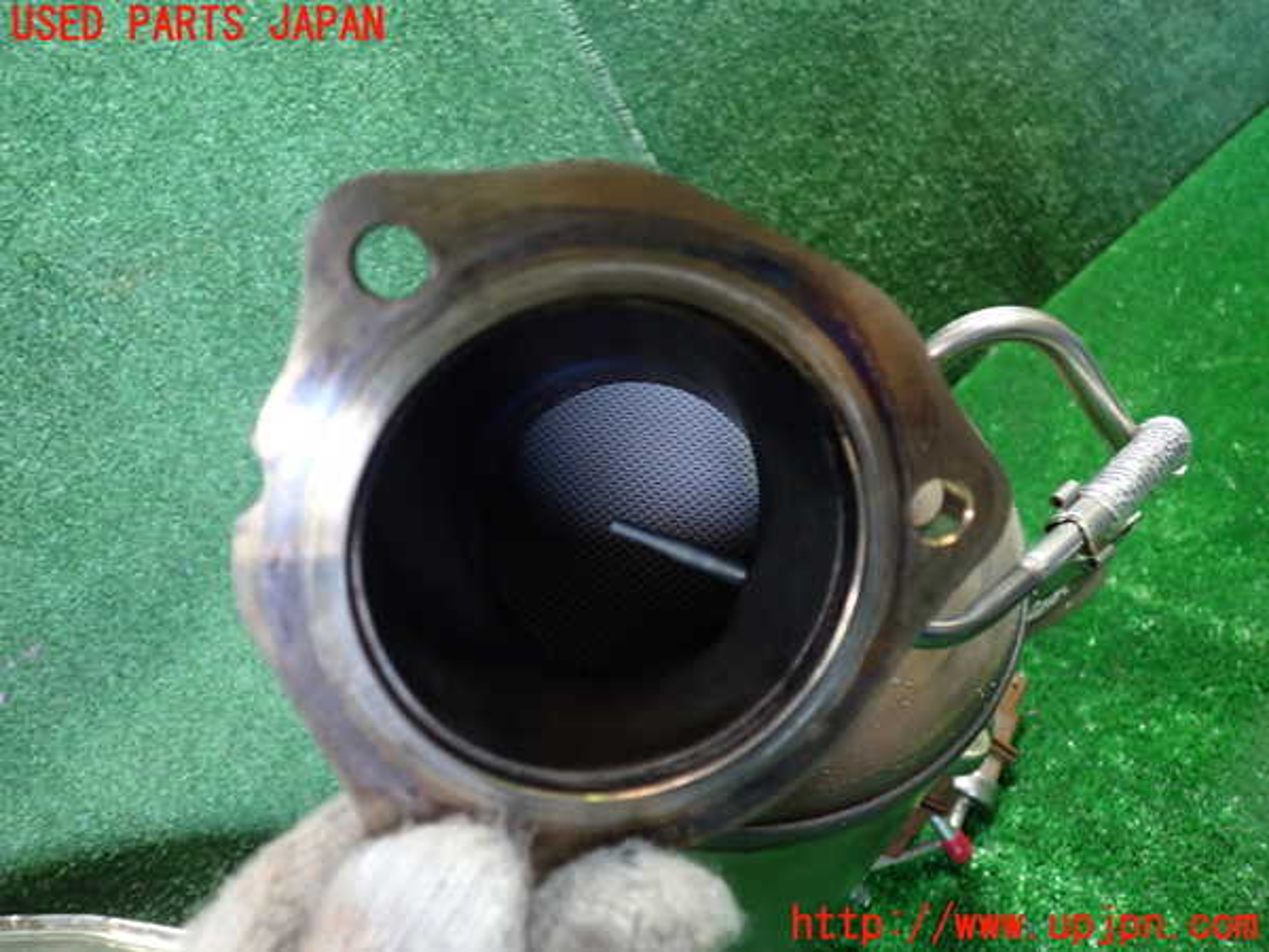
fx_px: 1100
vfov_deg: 46.8
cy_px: 476
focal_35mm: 30
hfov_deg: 60.0
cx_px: 634
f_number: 2.3
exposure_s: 1/30
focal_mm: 5.4
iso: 320
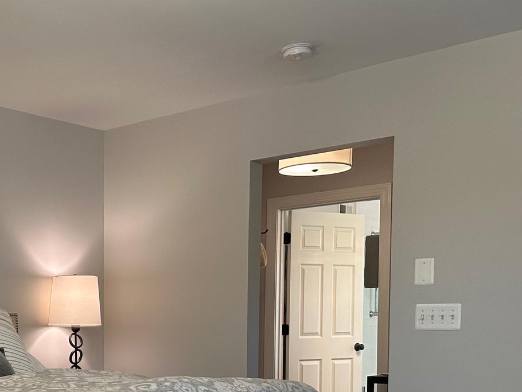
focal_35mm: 54
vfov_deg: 25.8
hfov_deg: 33.0
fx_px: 815
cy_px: 385
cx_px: 19
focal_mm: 6.86
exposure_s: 1/60
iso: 125
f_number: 1.78
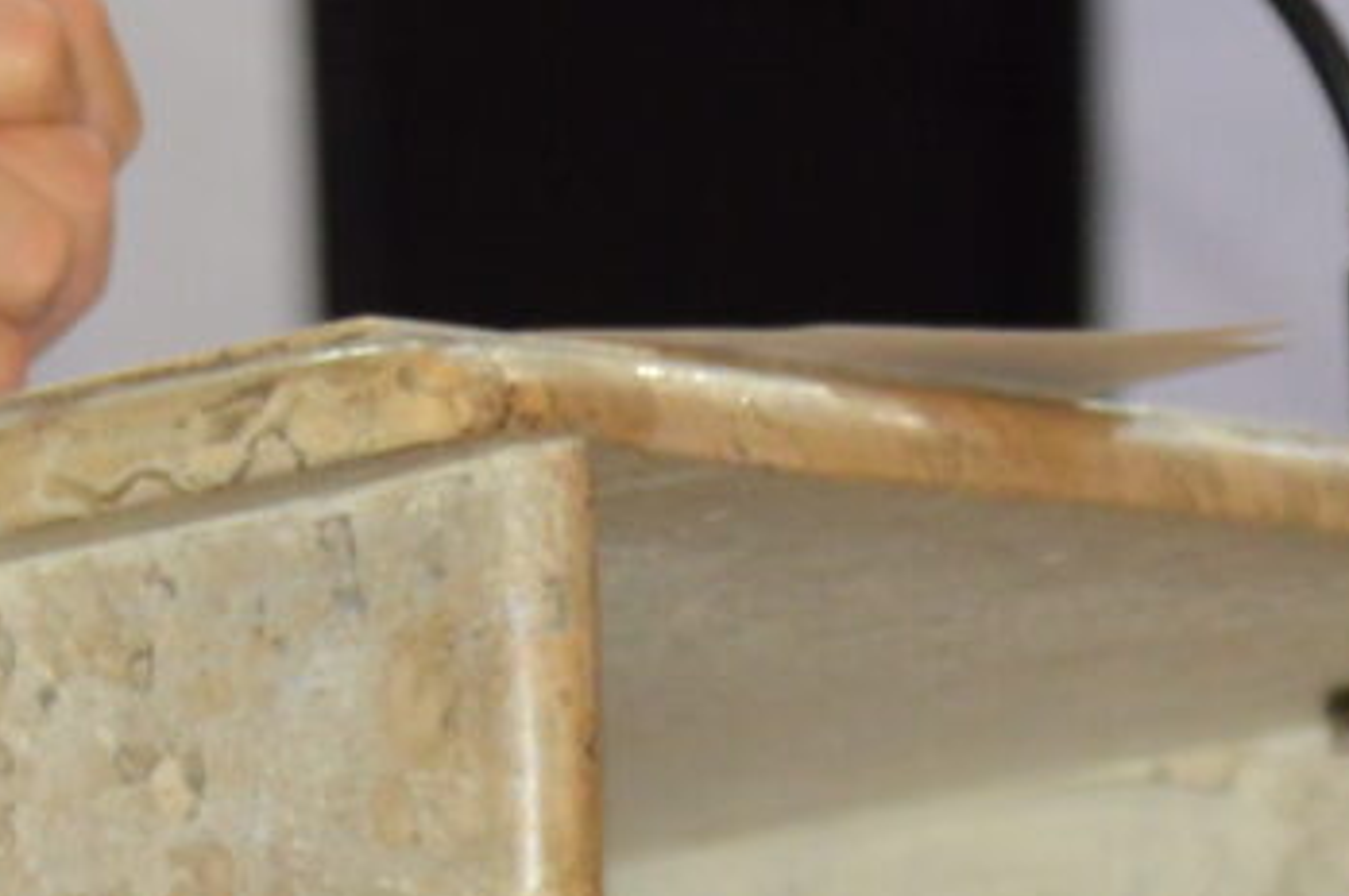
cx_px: 665
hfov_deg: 4.1
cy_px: -765
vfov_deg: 2.7
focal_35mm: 506
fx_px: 18943
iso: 400
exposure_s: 1/60
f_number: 4
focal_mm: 46
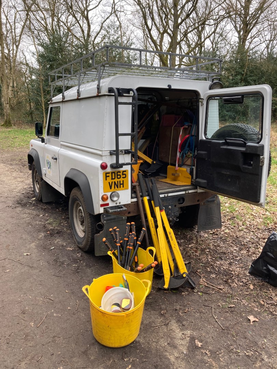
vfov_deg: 63.4
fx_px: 299
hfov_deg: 49.7
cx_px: 138
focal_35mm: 28
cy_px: 184
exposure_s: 1/121
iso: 32
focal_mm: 3.99
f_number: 1.8
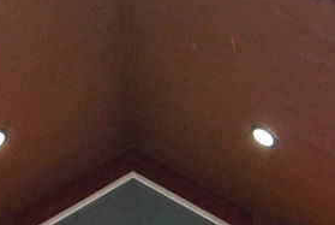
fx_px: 718
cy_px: 215
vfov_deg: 17.4
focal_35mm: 77
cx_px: 136
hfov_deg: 26.2
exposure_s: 1/100
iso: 200
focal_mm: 14
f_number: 5
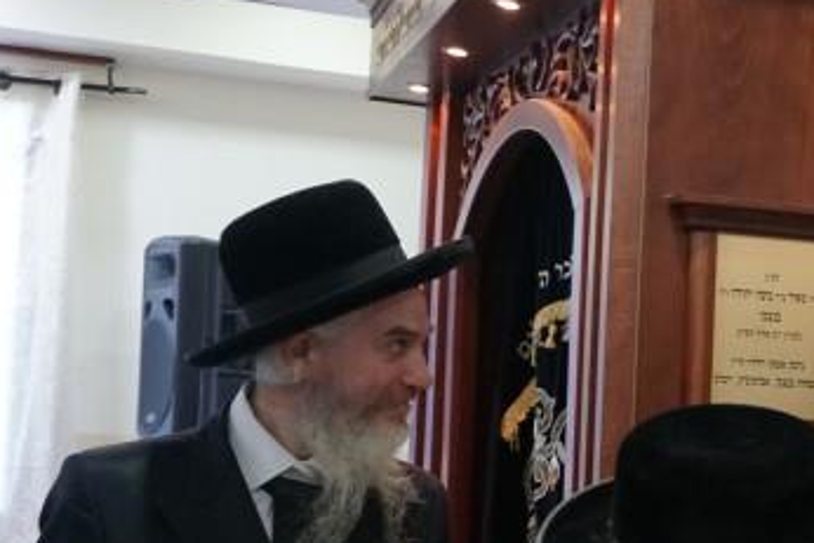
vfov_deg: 19.0
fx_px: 1606
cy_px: 436
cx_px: 896
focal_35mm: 71
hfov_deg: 26.2
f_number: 3.5
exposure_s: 1/160
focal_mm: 16
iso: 1600
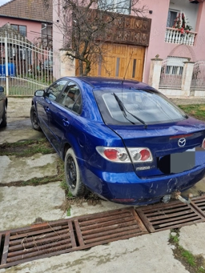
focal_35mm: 27
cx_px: 119
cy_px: 114
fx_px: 213
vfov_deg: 64.9
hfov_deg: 51.2
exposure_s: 1/625
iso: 50
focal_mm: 5.4
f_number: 1.8
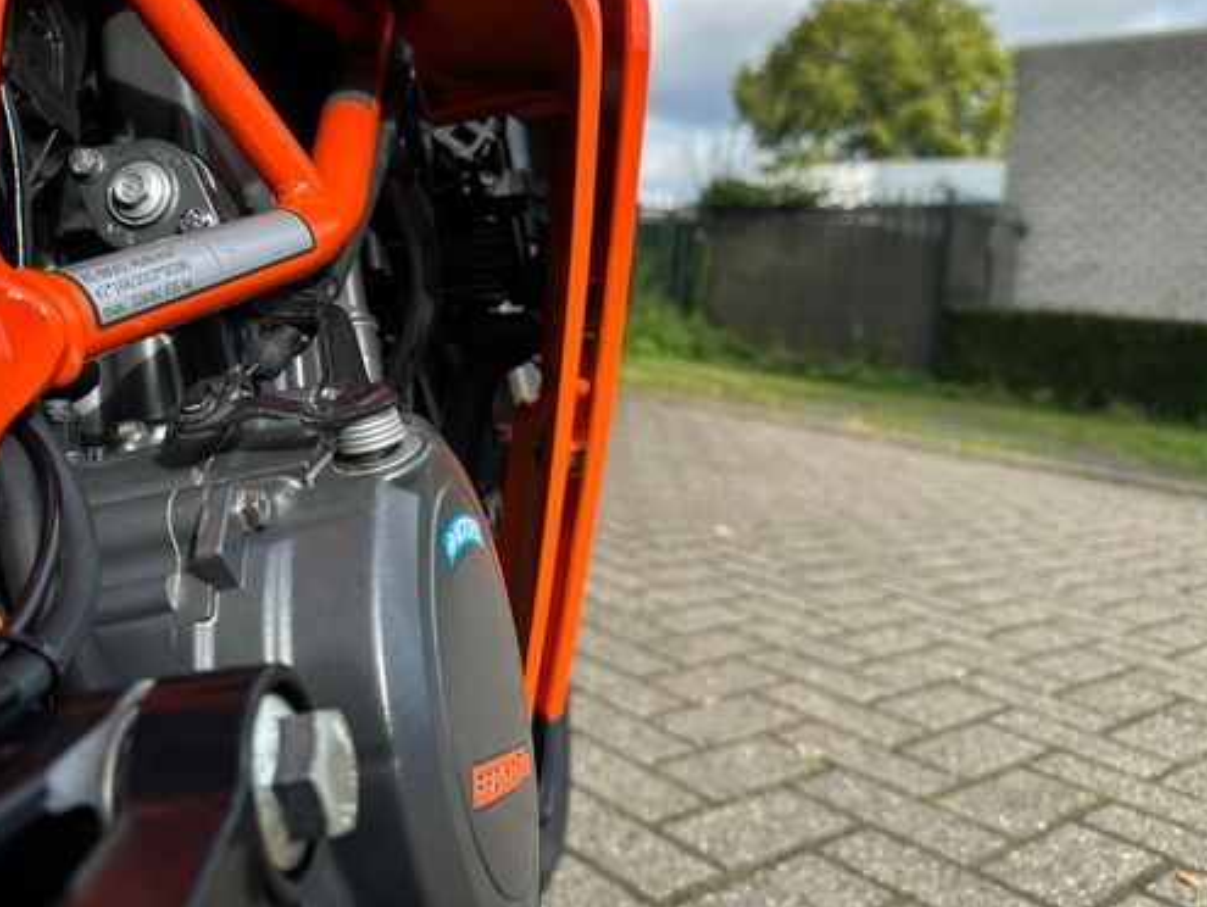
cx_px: 493
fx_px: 1082
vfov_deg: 45.0
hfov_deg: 57.9
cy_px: 324
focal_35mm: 31
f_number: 1.78
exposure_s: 1/1473
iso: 80
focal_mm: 6.86
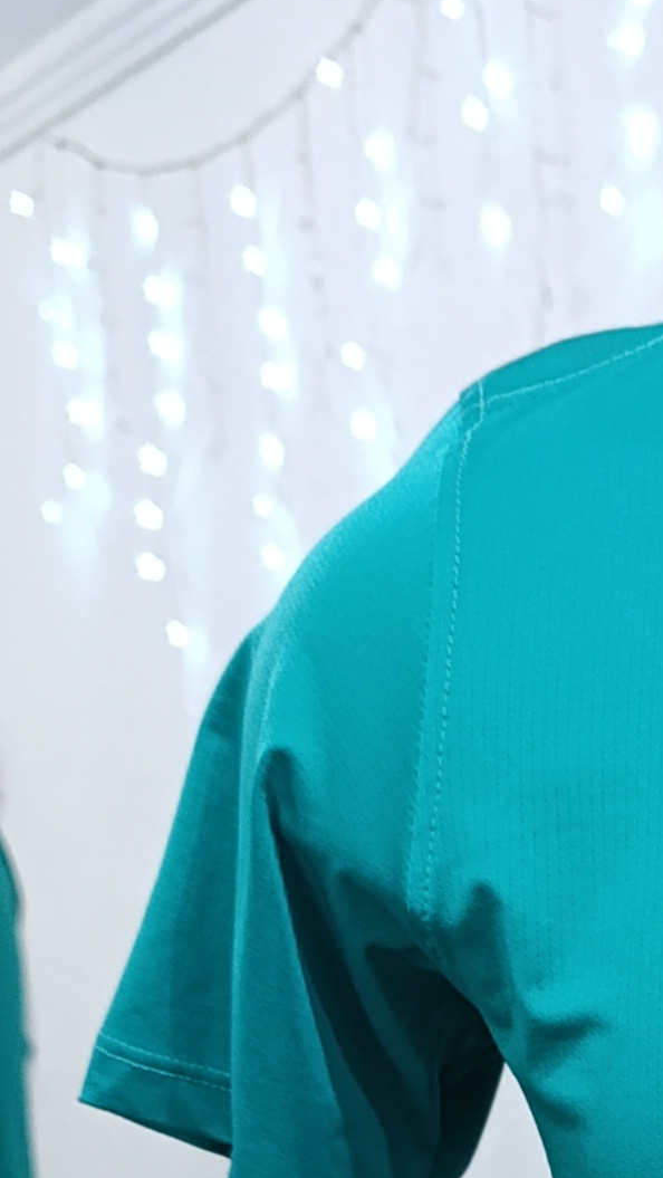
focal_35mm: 97
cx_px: 964
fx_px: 3029
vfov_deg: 19.2
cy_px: 1779
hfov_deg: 12.0
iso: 1000
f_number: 1.6
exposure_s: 1/40
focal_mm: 6.14
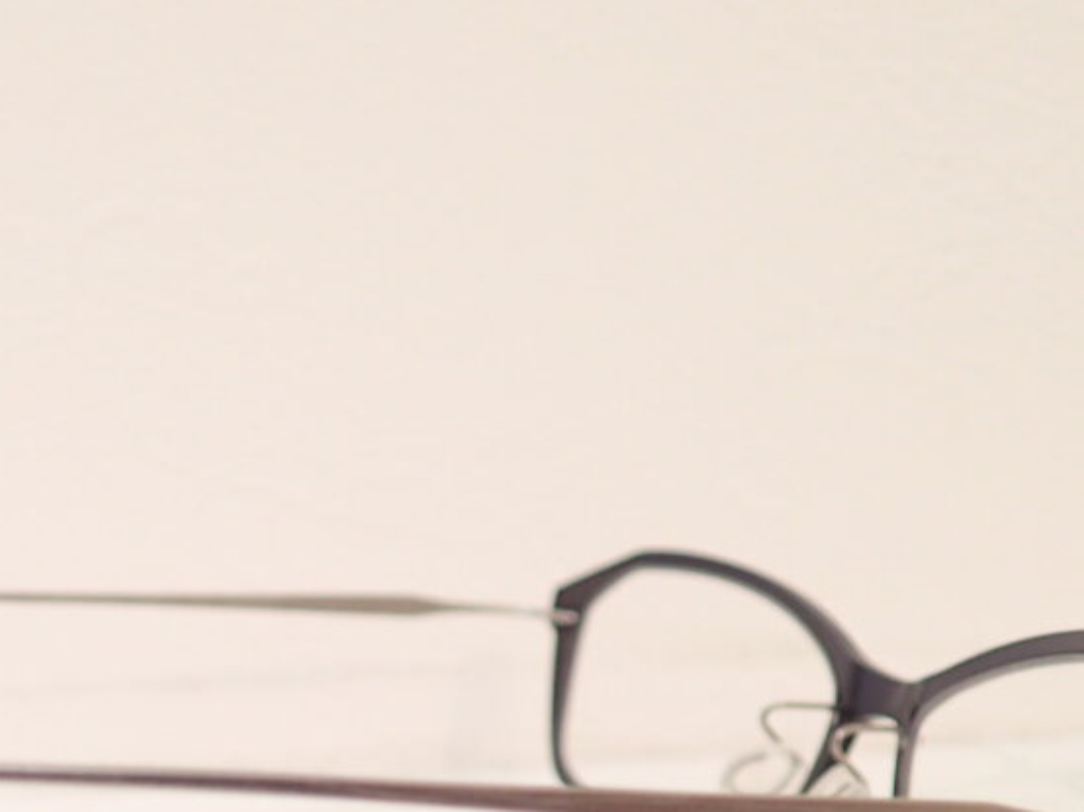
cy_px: 873
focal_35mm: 65
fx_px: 2035
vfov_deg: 21.5
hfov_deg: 29.0
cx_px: 176
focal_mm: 5.5
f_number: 2.3
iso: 200
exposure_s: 1/30
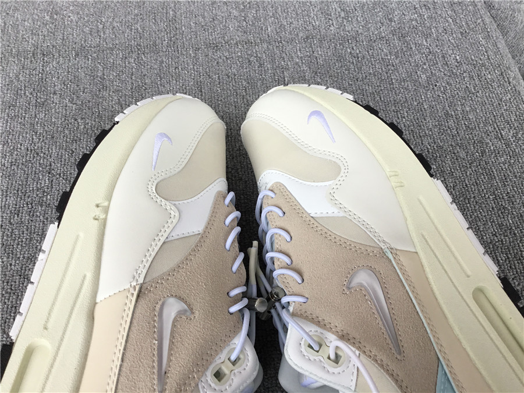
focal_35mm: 31
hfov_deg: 58.4
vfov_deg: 45.4
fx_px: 469
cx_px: 262
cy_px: 196
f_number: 2.4
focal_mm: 3.3
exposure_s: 1/120
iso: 40
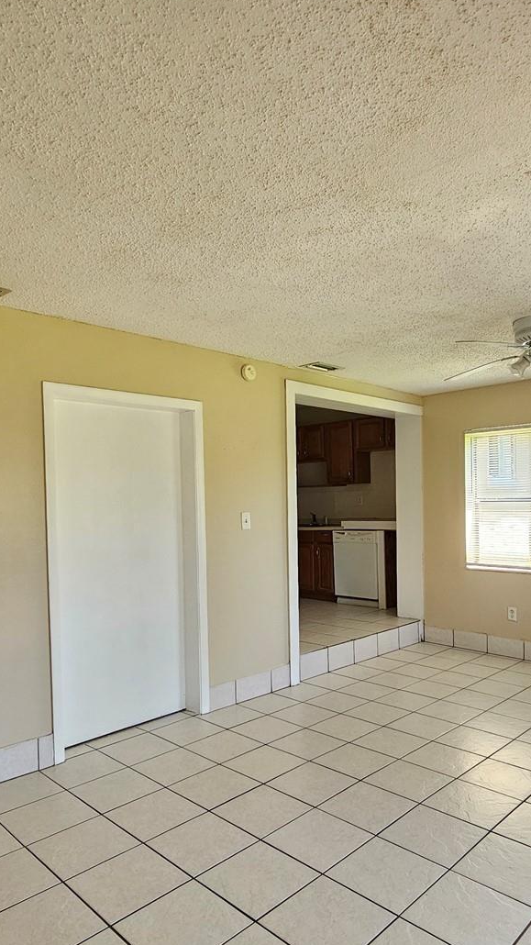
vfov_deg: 81.1
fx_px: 551
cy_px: 508
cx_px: 303
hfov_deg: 51.3
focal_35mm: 22
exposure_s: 1/60
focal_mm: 2.2
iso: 100
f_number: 2.2
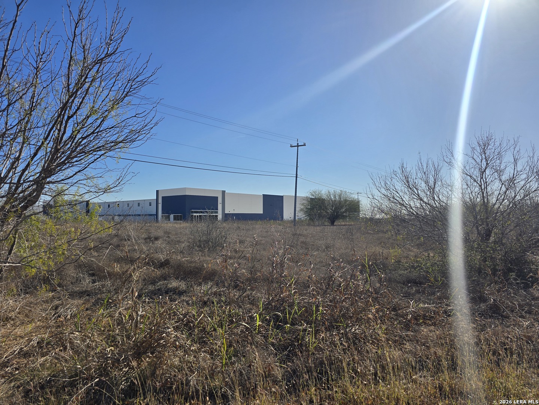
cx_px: 270
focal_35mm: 23
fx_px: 358
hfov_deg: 73.9
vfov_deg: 58.9
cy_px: 202
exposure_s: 1/1433
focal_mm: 6.3
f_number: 1.7
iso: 12
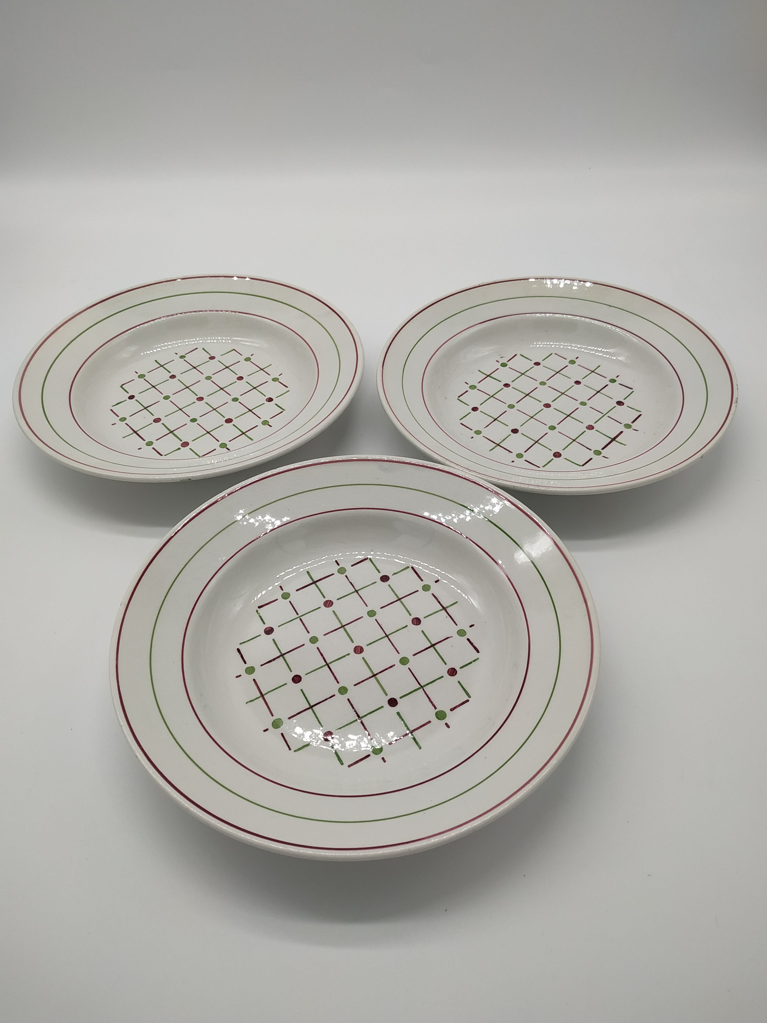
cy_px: 512
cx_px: 384
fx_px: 709
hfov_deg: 56.8
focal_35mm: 24
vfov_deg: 71.6
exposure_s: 1/497
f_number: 1.9
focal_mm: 3.94
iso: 100
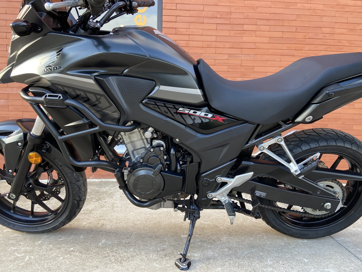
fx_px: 272
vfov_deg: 53.1
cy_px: 136
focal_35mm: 26
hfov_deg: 67.3
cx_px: 181
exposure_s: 1/122
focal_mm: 4.25
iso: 80
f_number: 1.8
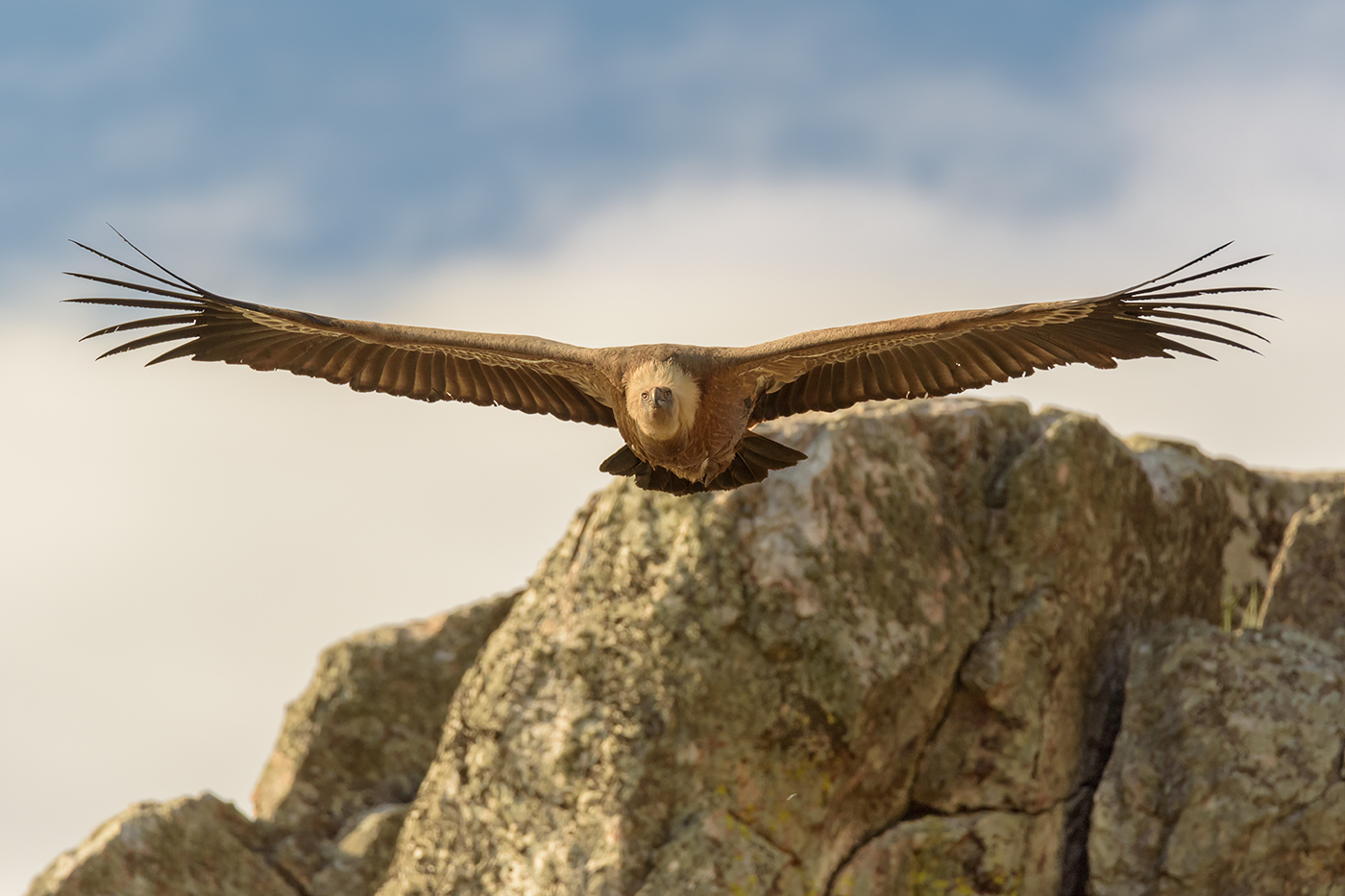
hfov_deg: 3.4
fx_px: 22412
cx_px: 672
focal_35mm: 600
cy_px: 448
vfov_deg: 2.3
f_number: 8
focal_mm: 600
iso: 800
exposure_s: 1/2000
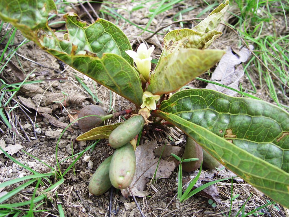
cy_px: 108
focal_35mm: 44
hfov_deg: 42.9
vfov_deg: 32.9
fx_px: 367
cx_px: 144
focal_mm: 9.2
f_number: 3
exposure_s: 1/320
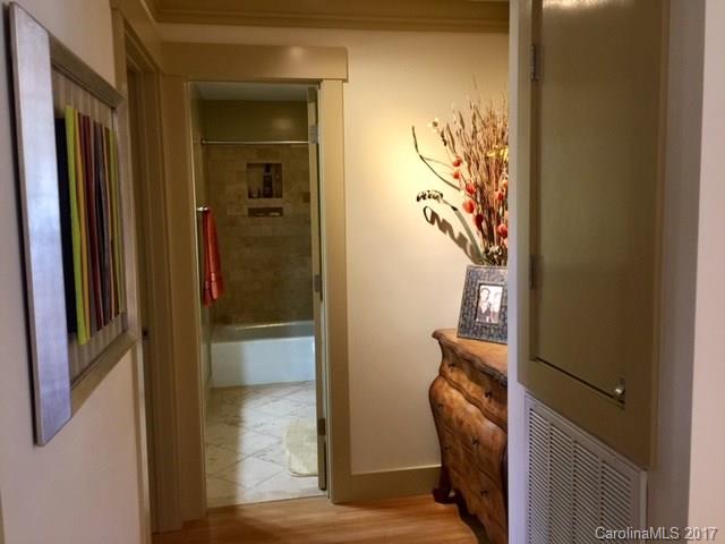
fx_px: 607
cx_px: 362
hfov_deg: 61.7
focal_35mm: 29
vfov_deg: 48.2
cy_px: 272
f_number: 2.2
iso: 80
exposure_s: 1/15
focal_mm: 4.15
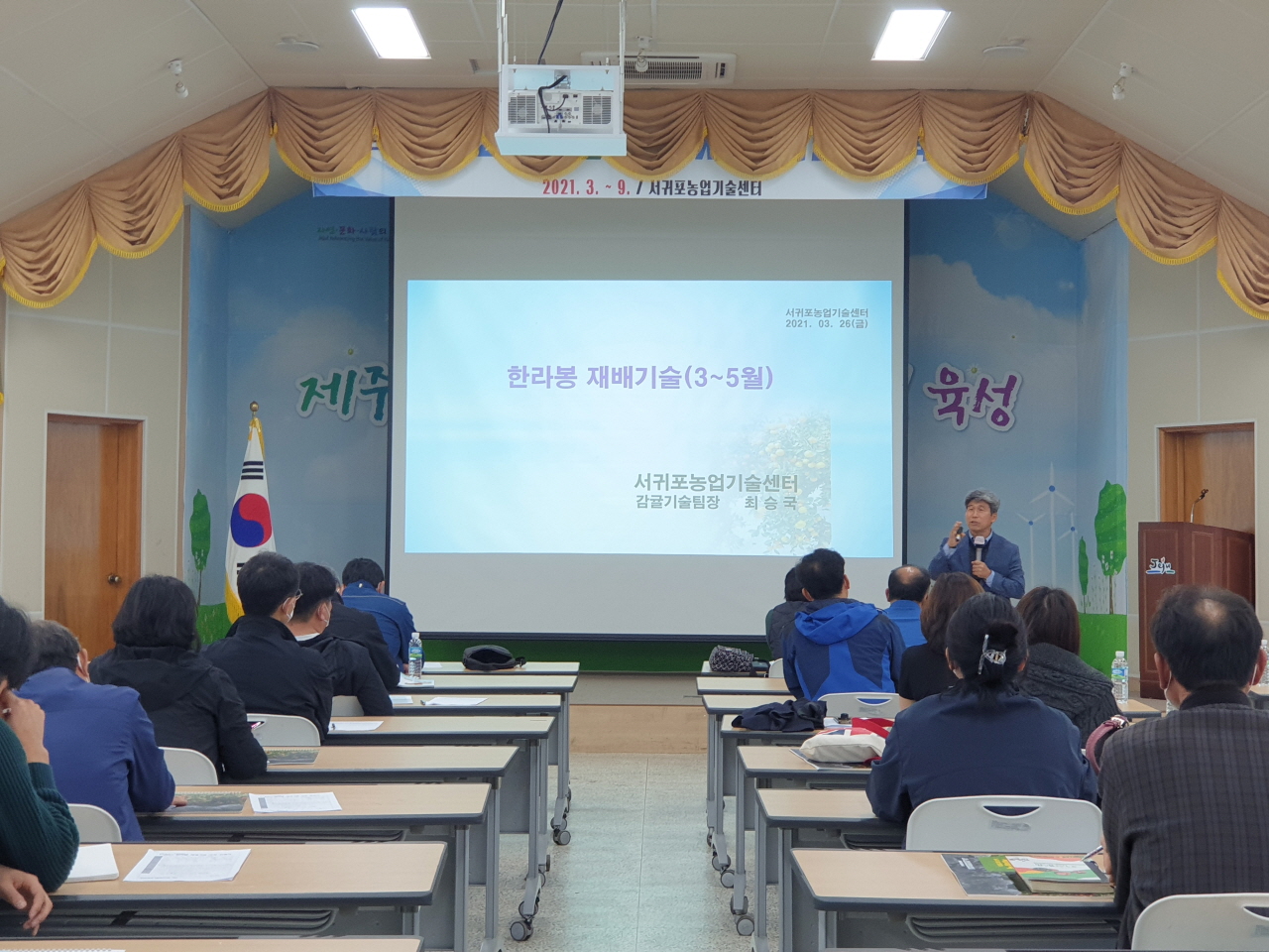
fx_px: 1906
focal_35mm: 52
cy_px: 476
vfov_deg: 28.0
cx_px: 634
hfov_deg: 36.8
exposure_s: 1/30
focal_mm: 6
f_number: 2.4
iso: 100
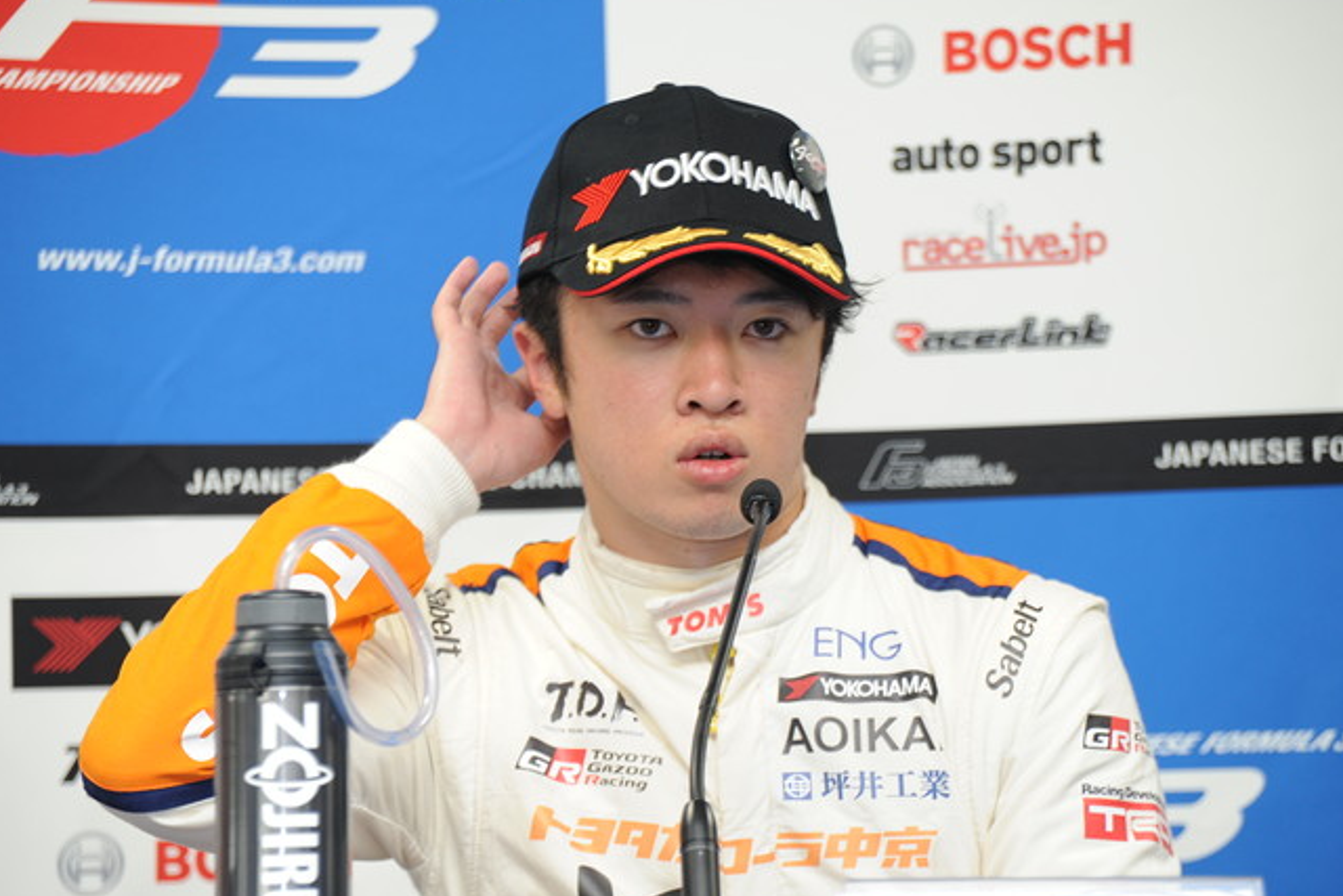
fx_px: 8395
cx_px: 709
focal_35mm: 225
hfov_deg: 9.1
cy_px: 489
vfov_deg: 6.1
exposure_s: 1/60
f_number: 6.7
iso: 800
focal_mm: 200
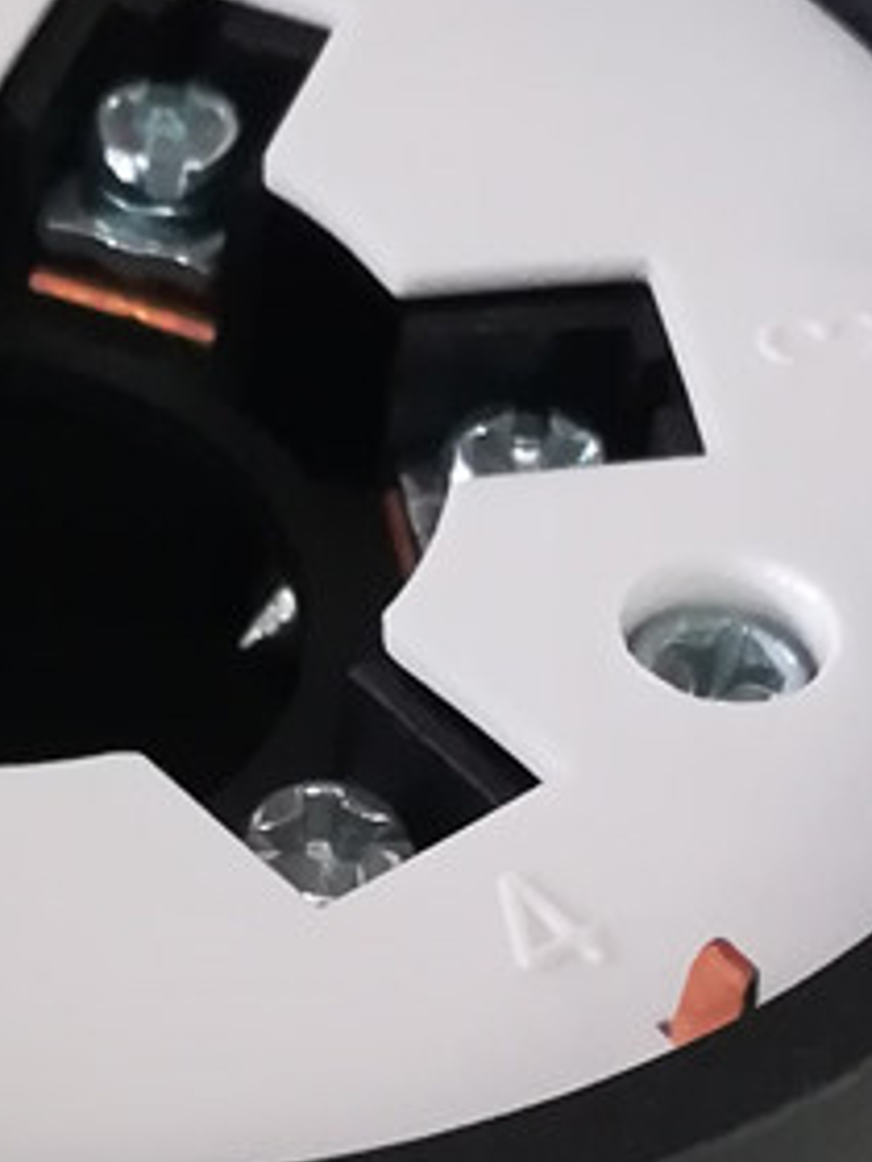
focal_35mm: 124
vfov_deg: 15.5
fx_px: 4165
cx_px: -54
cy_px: 1280
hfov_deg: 11.8
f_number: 2.2
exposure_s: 1/15
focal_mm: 3.83
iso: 640
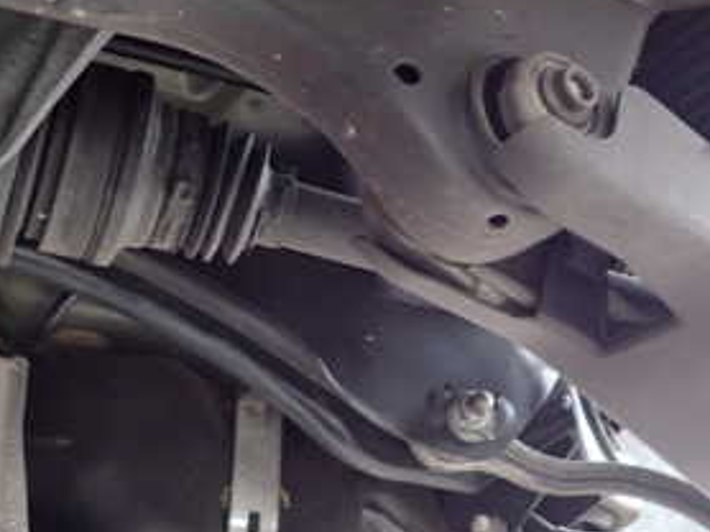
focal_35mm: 54
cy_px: 156
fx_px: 1107
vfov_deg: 26.8
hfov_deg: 35.5
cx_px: 414
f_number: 2
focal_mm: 4.5
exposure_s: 1/30
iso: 320
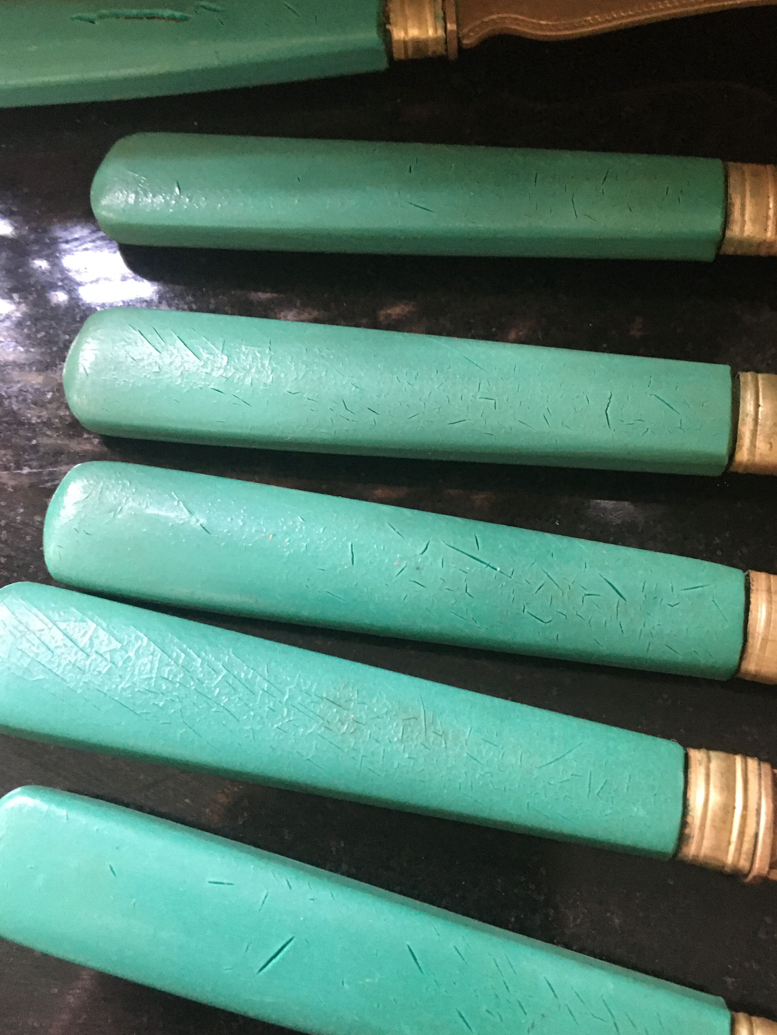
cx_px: 414
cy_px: 499
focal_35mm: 32
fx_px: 958
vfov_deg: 56.8
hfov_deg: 44.1
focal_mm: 4.15
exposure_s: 1/17
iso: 400
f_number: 2.2
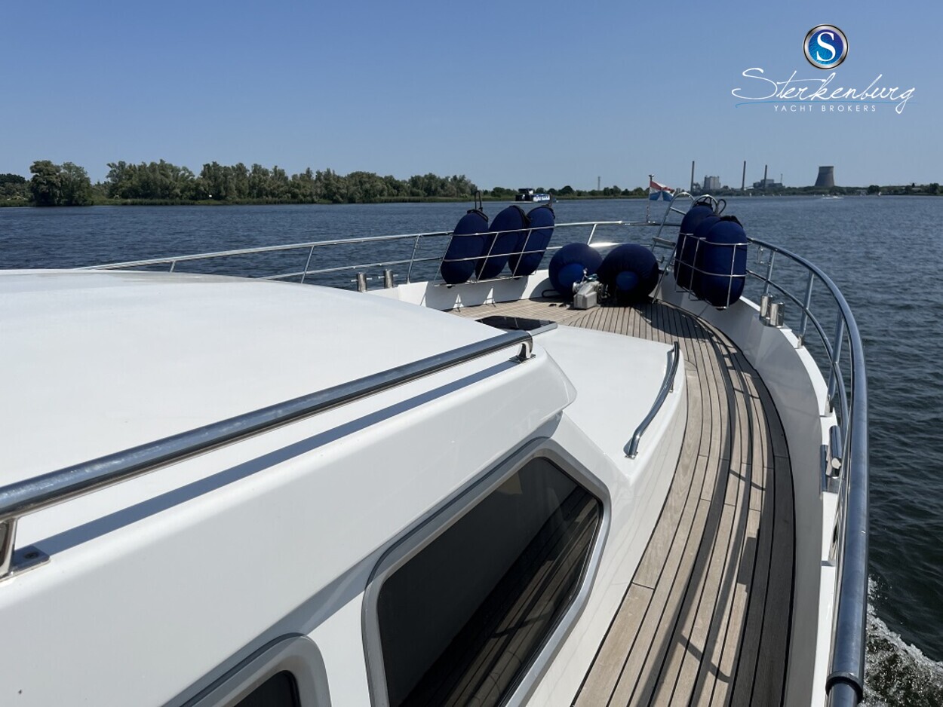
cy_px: 354
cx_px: 472
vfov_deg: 53.1
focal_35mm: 26
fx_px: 708
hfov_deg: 67.3
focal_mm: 5.1
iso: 50
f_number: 1.6
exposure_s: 1/11905
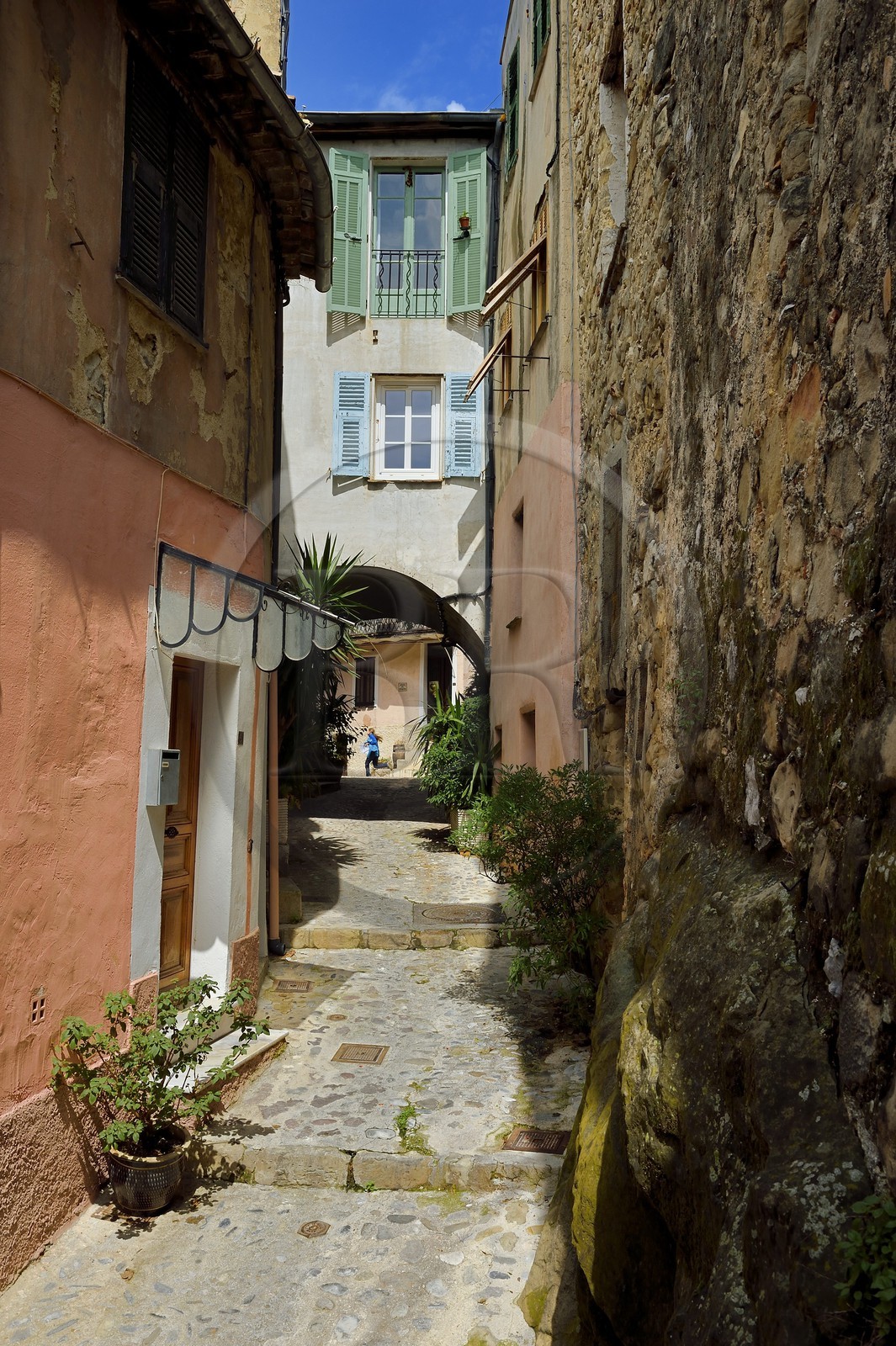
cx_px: 448
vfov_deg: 63.7
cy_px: 673
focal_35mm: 29
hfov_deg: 44.9
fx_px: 1084
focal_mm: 29
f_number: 13
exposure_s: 1/320
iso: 200
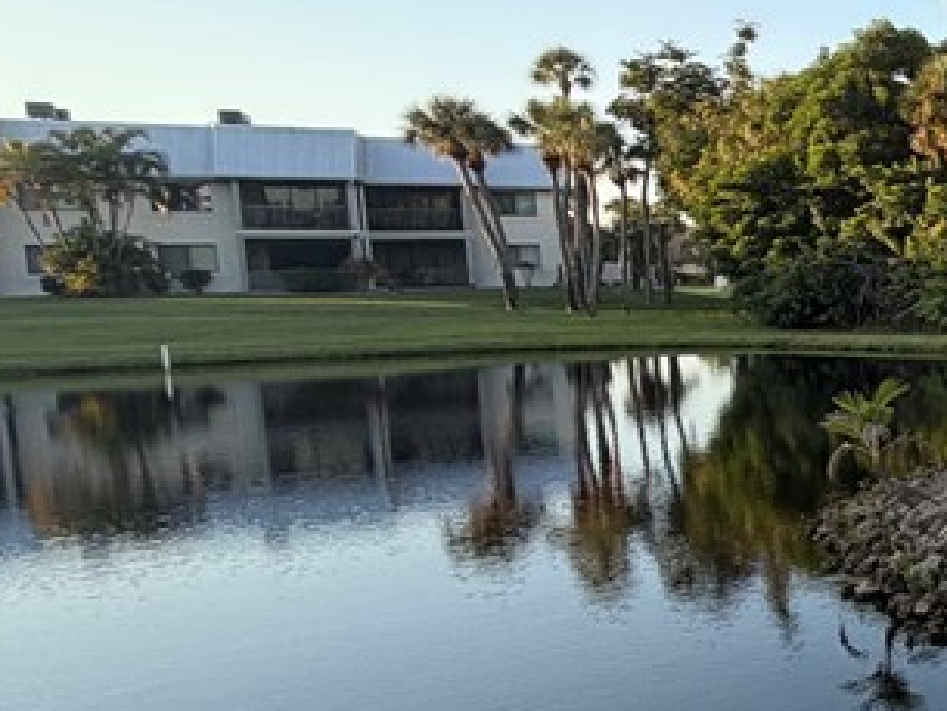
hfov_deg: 25.3
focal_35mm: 47
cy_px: 379
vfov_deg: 30.9
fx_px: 1286
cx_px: 1546
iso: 64
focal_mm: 2.22
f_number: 2.2
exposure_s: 1/455
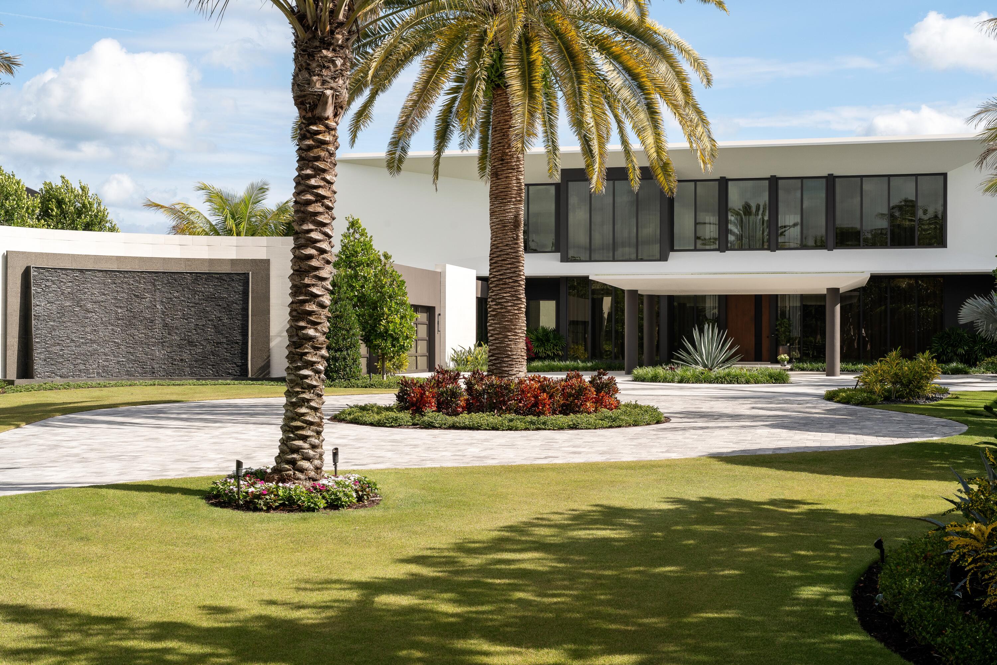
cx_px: 498
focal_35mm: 50
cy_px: 332
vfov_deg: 27.0
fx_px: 1385
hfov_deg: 39.6
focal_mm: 50
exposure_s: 1/60
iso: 100
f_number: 11
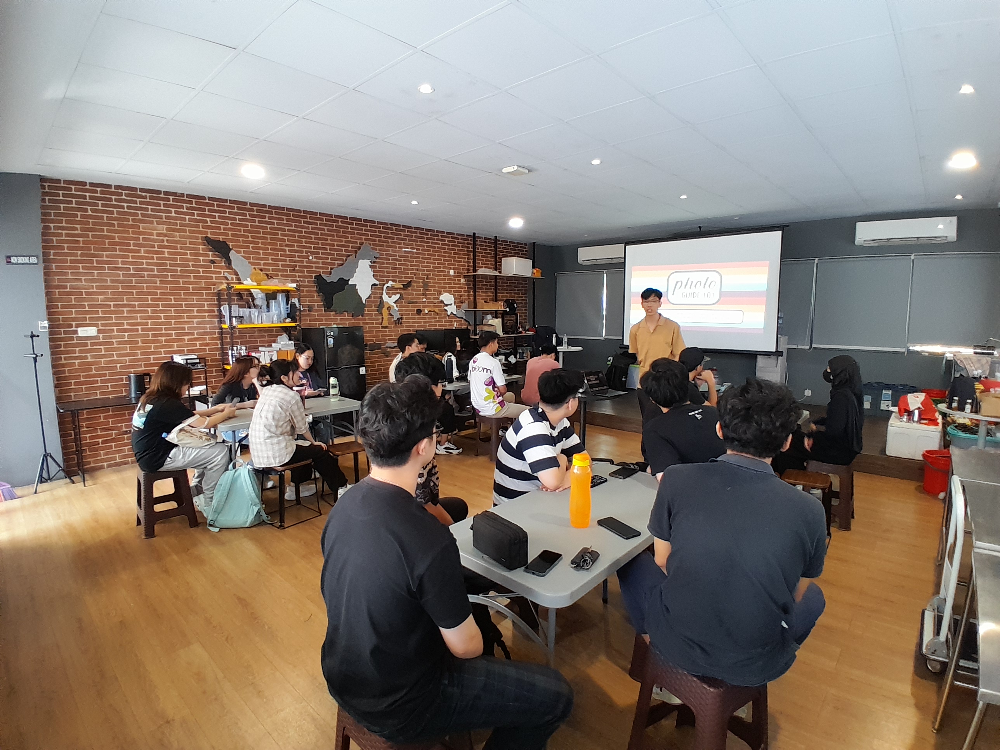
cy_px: 375
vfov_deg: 74.7
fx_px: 491
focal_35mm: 17
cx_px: 500
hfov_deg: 91.0
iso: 125
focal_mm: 1.46
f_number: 2.2
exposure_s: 1/25
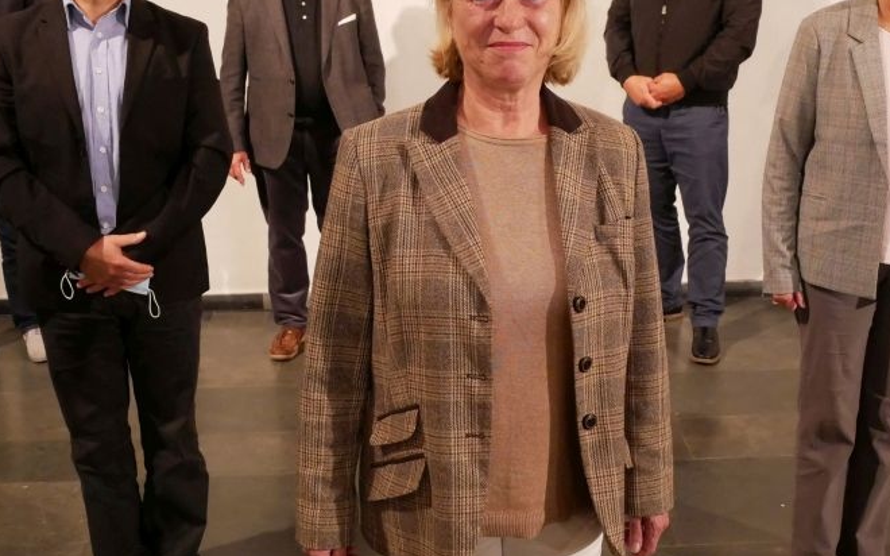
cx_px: 495
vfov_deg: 28.6
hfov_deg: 44.3
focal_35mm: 45
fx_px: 1091
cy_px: 258
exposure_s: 1/60
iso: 2500
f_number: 3.2
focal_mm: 14
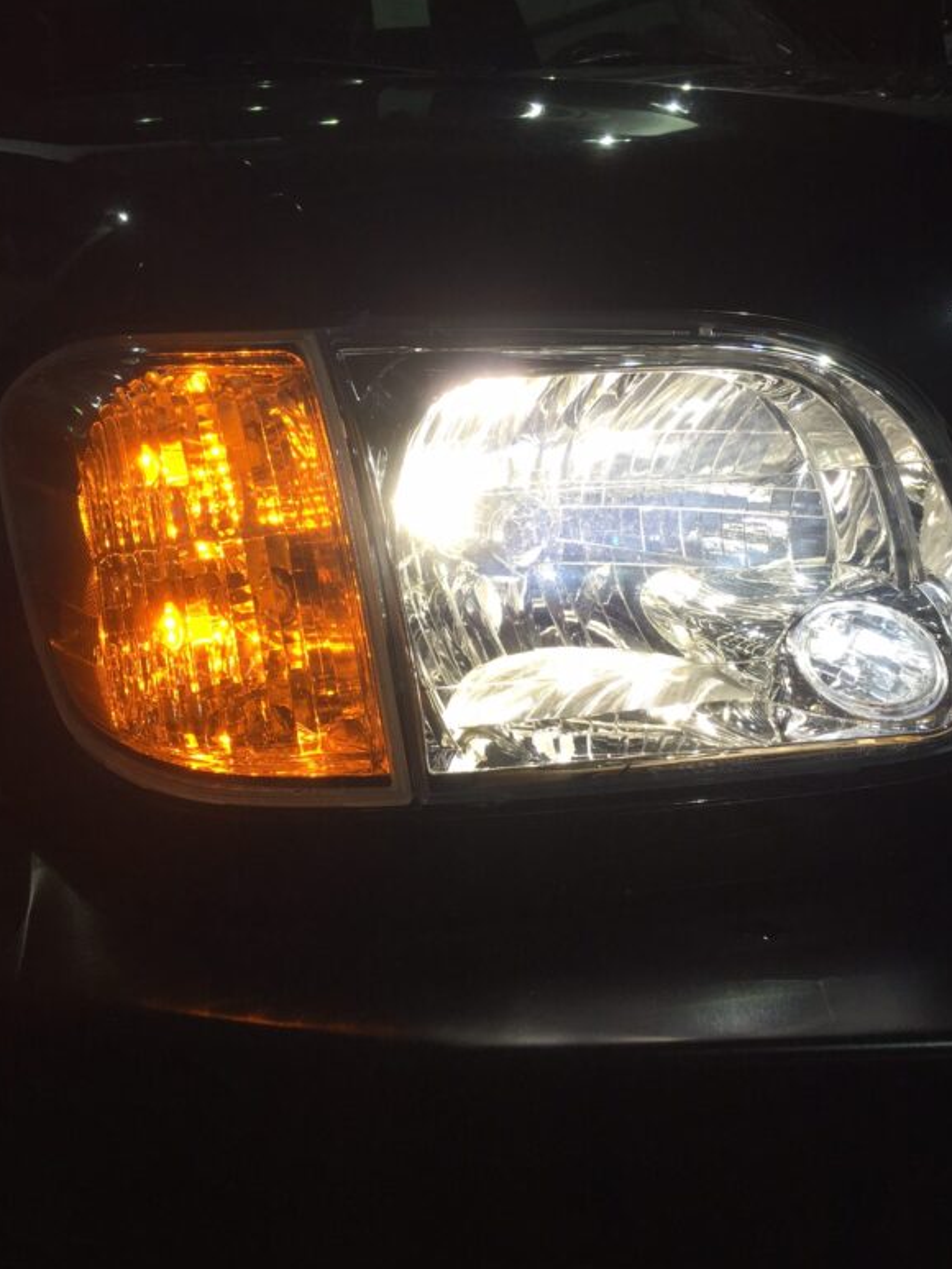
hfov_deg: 40.7
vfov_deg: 52.4
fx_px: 1283
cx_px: 510
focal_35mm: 35
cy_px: 541
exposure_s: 1/120
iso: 40
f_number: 2.2
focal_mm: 4.15
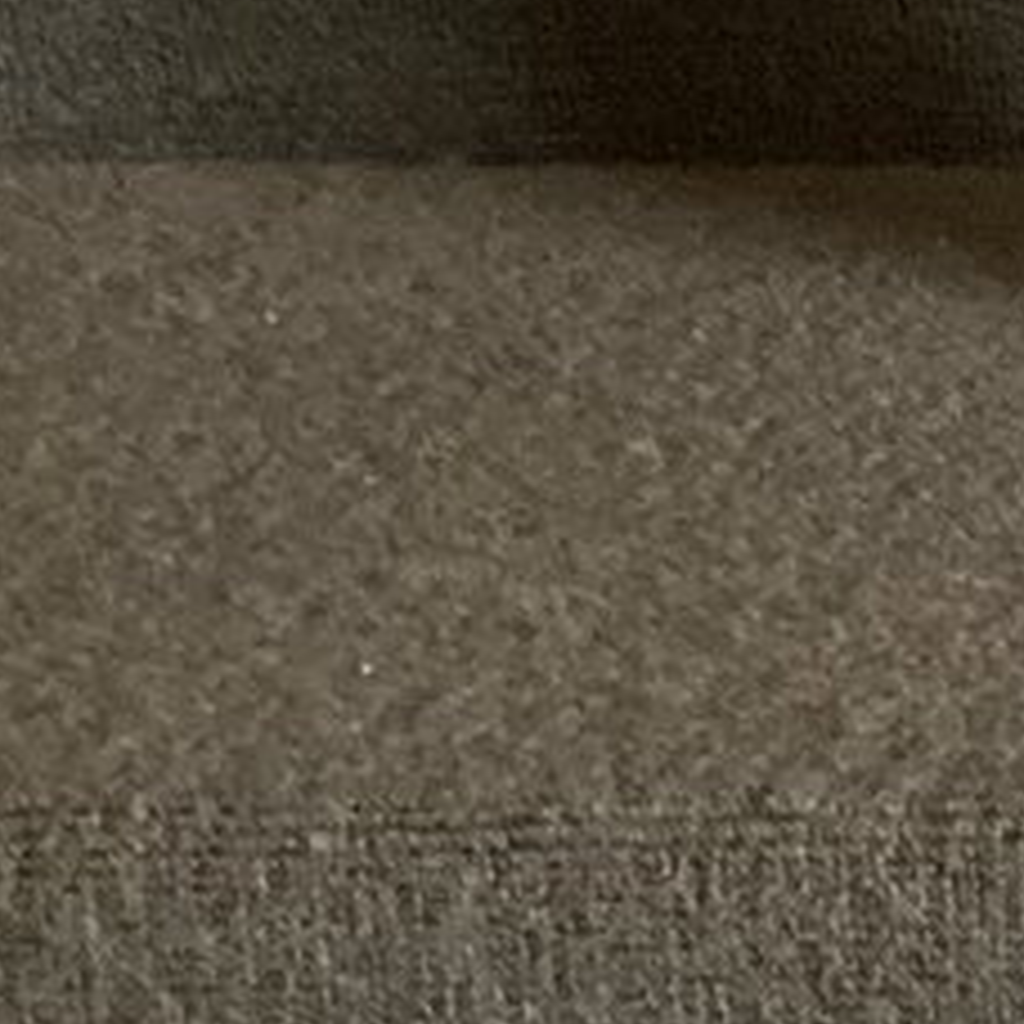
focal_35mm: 182
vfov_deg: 9.6
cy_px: 393
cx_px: 3079
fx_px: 6091
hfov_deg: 8.2
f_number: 2.4
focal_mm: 3.3
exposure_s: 1/60
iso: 160
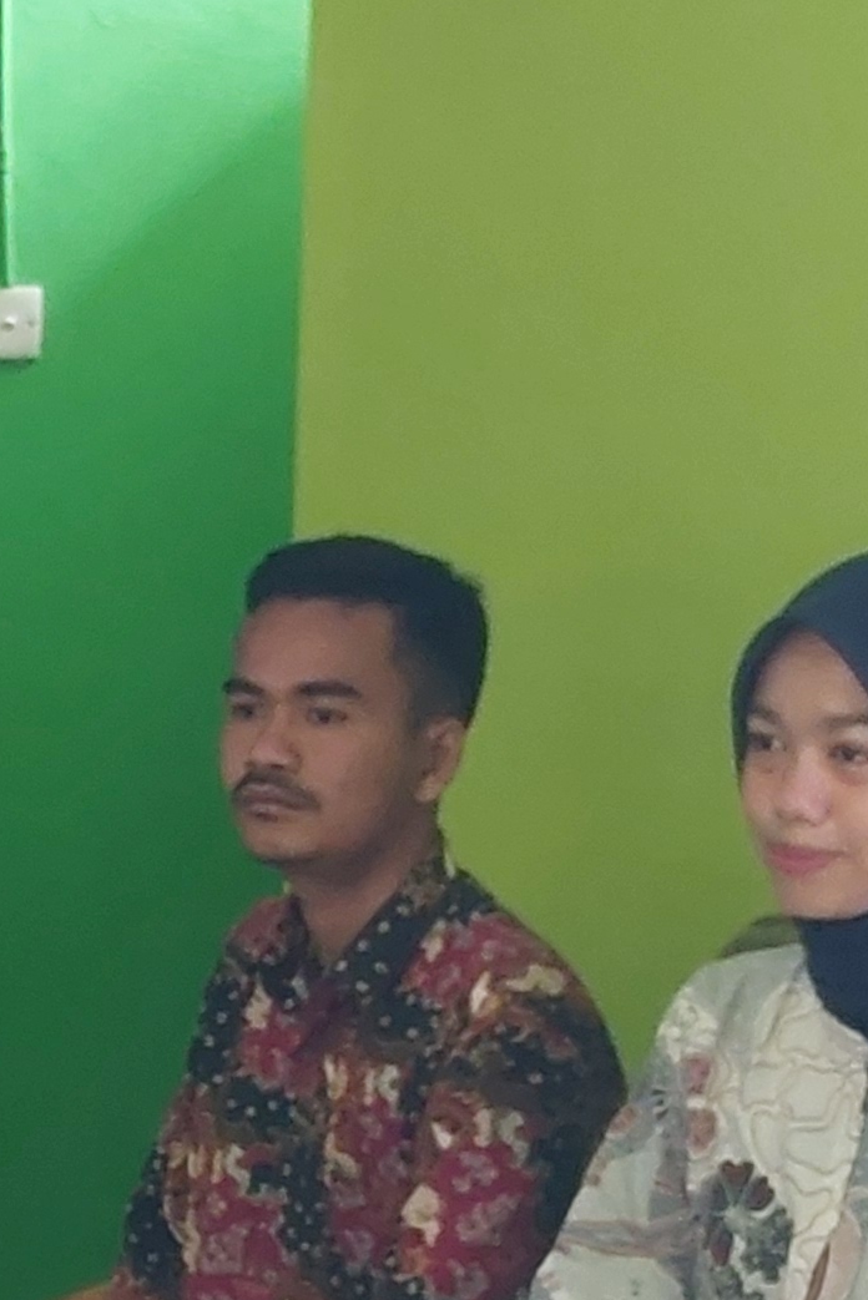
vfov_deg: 16.6
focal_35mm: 122
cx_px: -147
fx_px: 4409
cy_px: 1119
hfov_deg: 11.1
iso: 640
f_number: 1.8
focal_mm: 4.6
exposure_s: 1/24
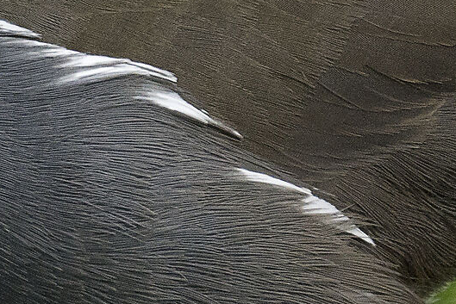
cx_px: -43
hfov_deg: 0.5
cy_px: -38
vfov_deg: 0.3
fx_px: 51704
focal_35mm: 4081
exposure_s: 1/1250
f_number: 6.3
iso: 1600
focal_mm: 600
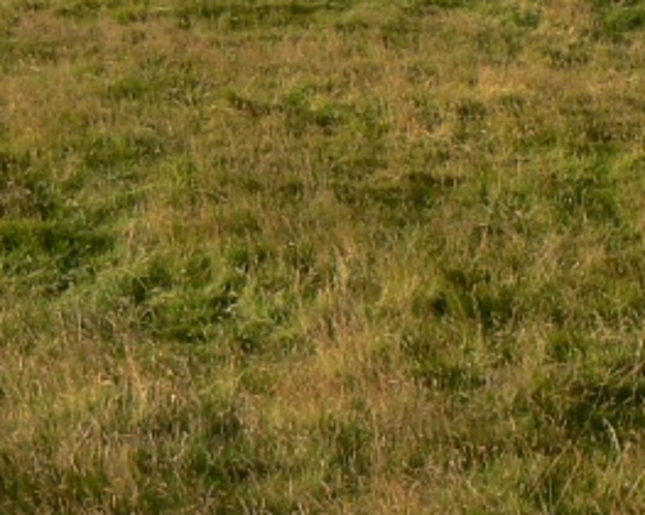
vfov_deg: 10.9
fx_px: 2613
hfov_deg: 13.8
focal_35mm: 137
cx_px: 662
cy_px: -233
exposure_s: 1/320
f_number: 5.6
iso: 80
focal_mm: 6
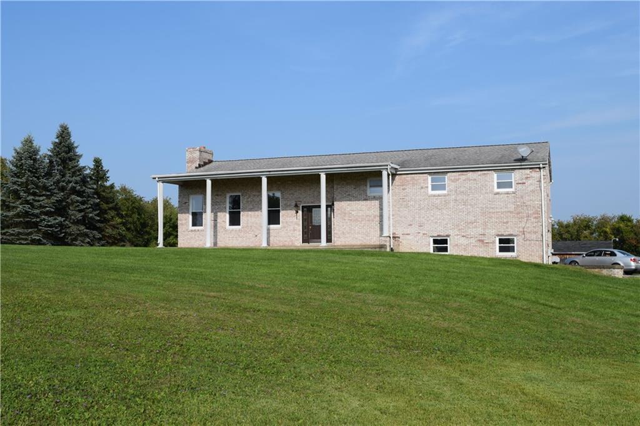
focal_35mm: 38
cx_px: 320
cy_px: 213
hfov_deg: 51.3
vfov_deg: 35.5
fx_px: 666
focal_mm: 25
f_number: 10
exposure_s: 1/400
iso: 200
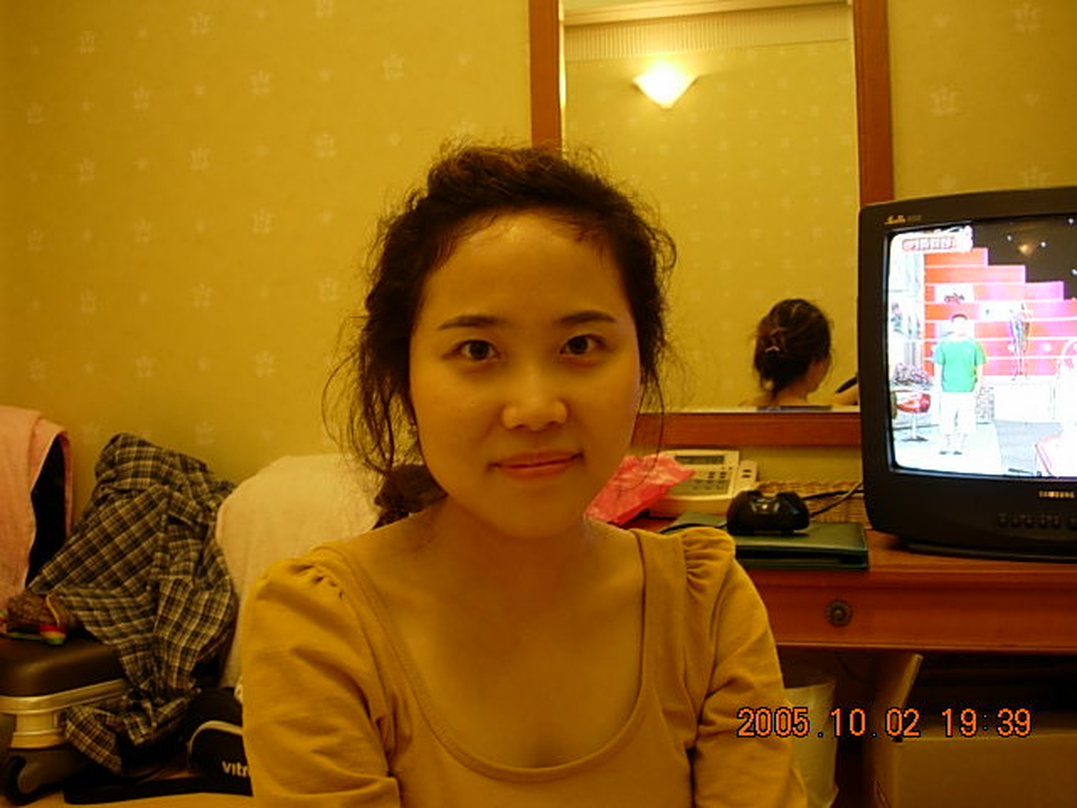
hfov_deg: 49.0
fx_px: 1182
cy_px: 404
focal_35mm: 38
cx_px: 538
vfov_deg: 37.7
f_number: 2.8
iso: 64
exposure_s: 1/11.6
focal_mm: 7.8
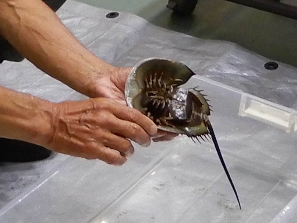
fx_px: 206
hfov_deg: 71.6
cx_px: 148
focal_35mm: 24
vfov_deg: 56.8
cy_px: 112
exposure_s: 1/30
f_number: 3.4
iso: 250
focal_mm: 4.3
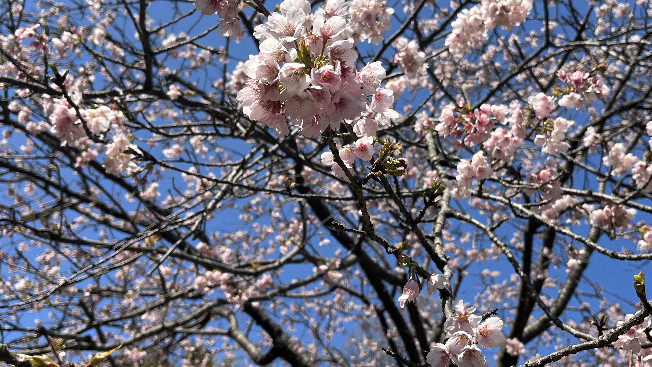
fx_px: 726
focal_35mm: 42
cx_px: 370
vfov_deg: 28.3
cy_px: 161
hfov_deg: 48.2
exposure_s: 1/3876
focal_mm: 5.1
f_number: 1.6
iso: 50
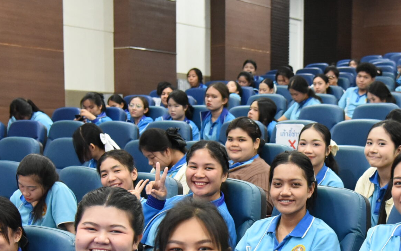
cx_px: 296
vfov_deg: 18.2
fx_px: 765
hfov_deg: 29.0
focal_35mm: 70
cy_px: 237
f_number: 4
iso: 6400
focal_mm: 31
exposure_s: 1/160
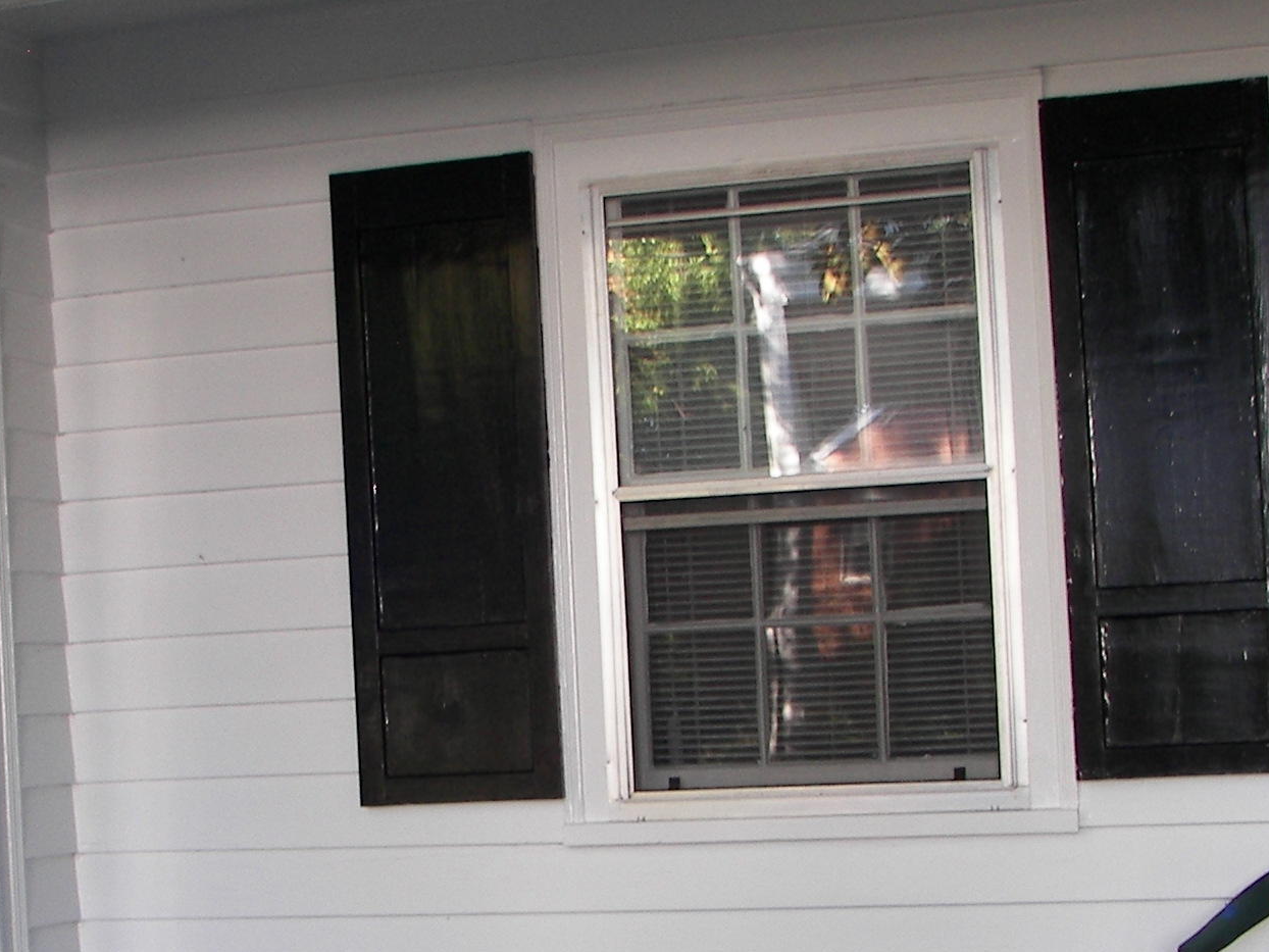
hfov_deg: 25.9
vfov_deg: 19.5
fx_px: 2749
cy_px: 714
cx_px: 462
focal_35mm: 75
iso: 50
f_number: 2.8
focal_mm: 6
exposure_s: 1/30
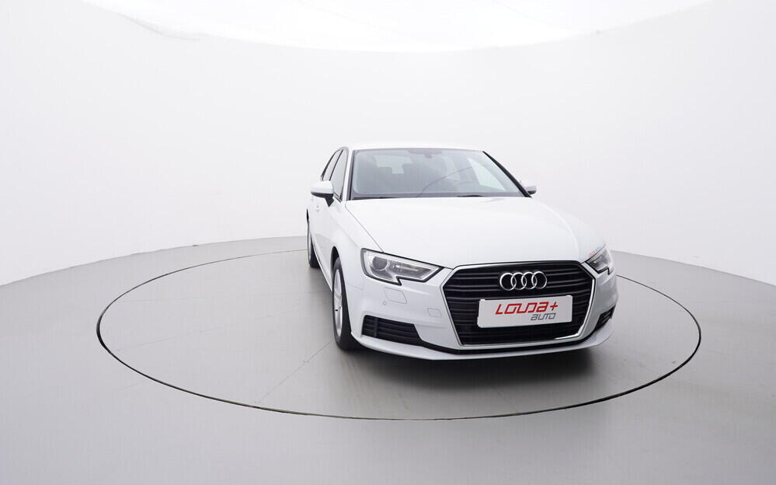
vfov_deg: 52.0
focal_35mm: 24
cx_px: 379
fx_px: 497
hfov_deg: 75.9
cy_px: 241
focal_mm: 15
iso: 200
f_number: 5
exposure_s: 1/80
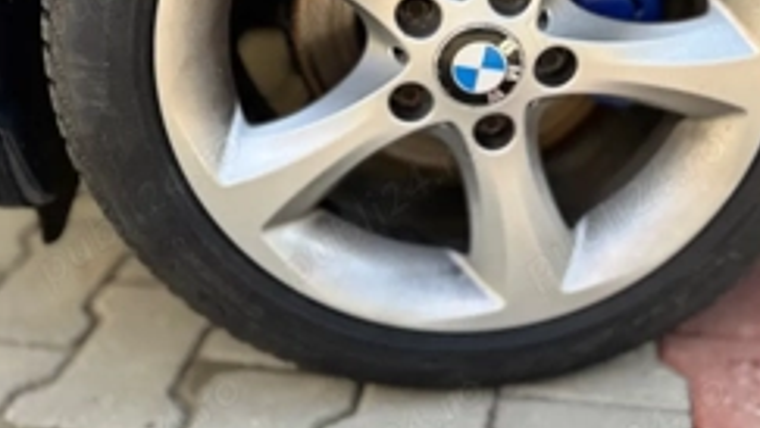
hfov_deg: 47.1
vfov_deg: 26.3
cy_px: 3
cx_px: 444
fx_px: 867
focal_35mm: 43
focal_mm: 6.76
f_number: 1.78
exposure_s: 1/364
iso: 80
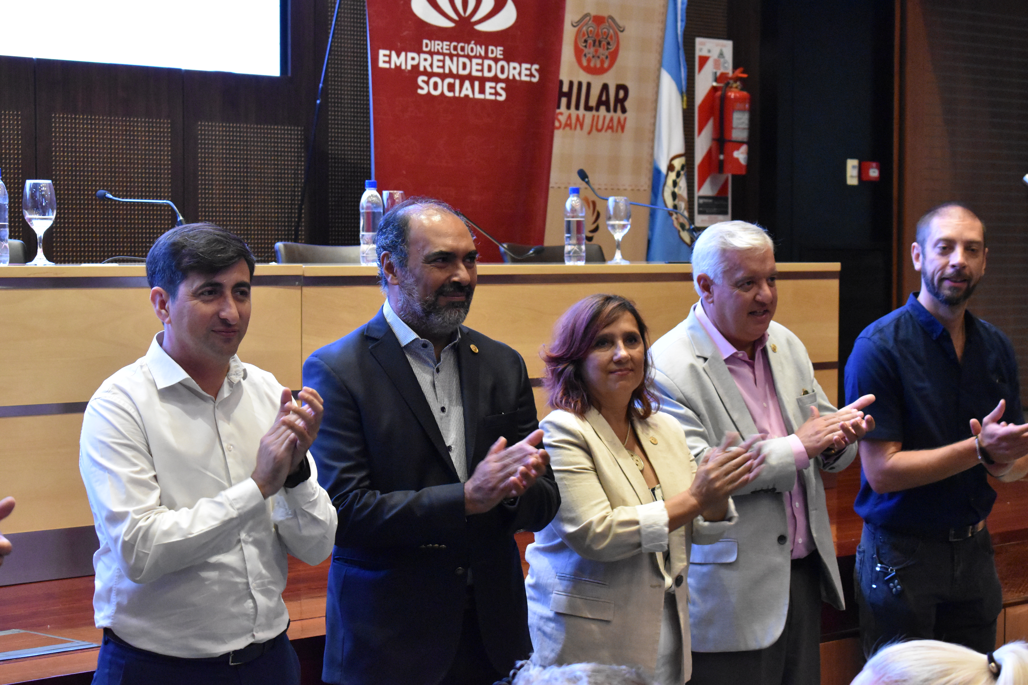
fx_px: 2356
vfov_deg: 16.6
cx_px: 514
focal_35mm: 82
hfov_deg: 24.6
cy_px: 342
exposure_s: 1/100
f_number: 5.6
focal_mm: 55
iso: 6400
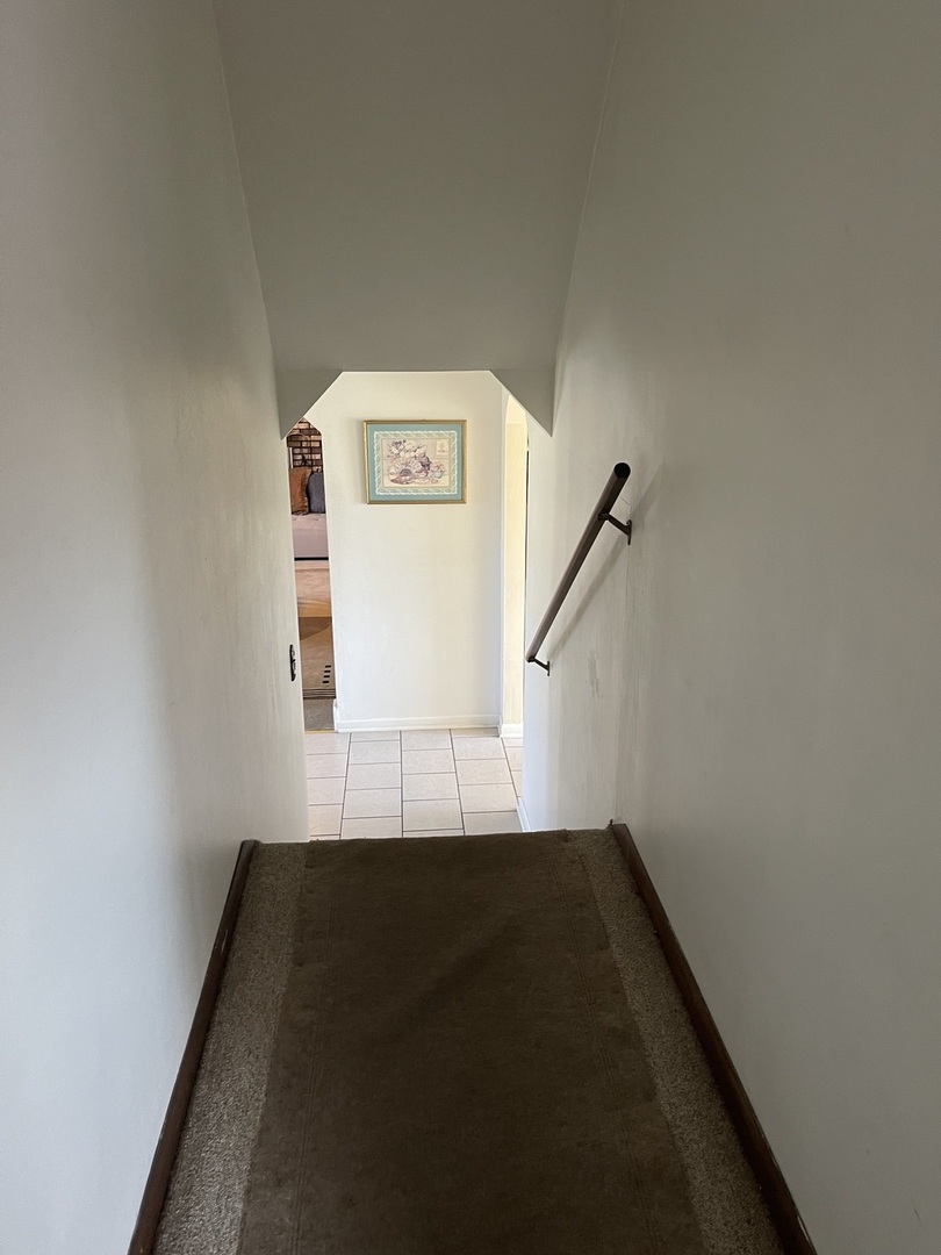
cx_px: 470
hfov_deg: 53.1
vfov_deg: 67.3
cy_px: 628
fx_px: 942
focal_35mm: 26
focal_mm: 5.1
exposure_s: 1/60
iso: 320
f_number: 1.6
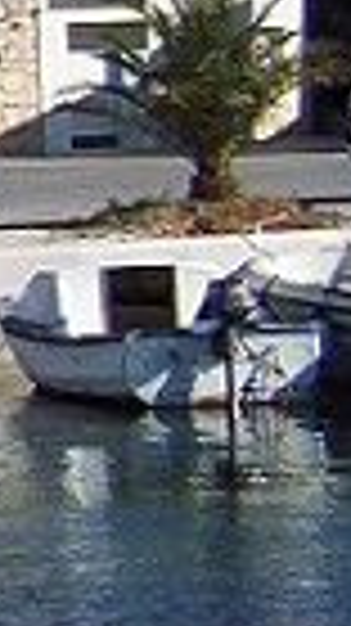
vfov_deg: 9.4
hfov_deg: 4.7
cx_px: -1249
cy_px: -79
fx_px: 3746
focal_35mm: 226
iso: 100
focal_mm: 5.26
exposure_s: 1/2353
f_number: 3.84
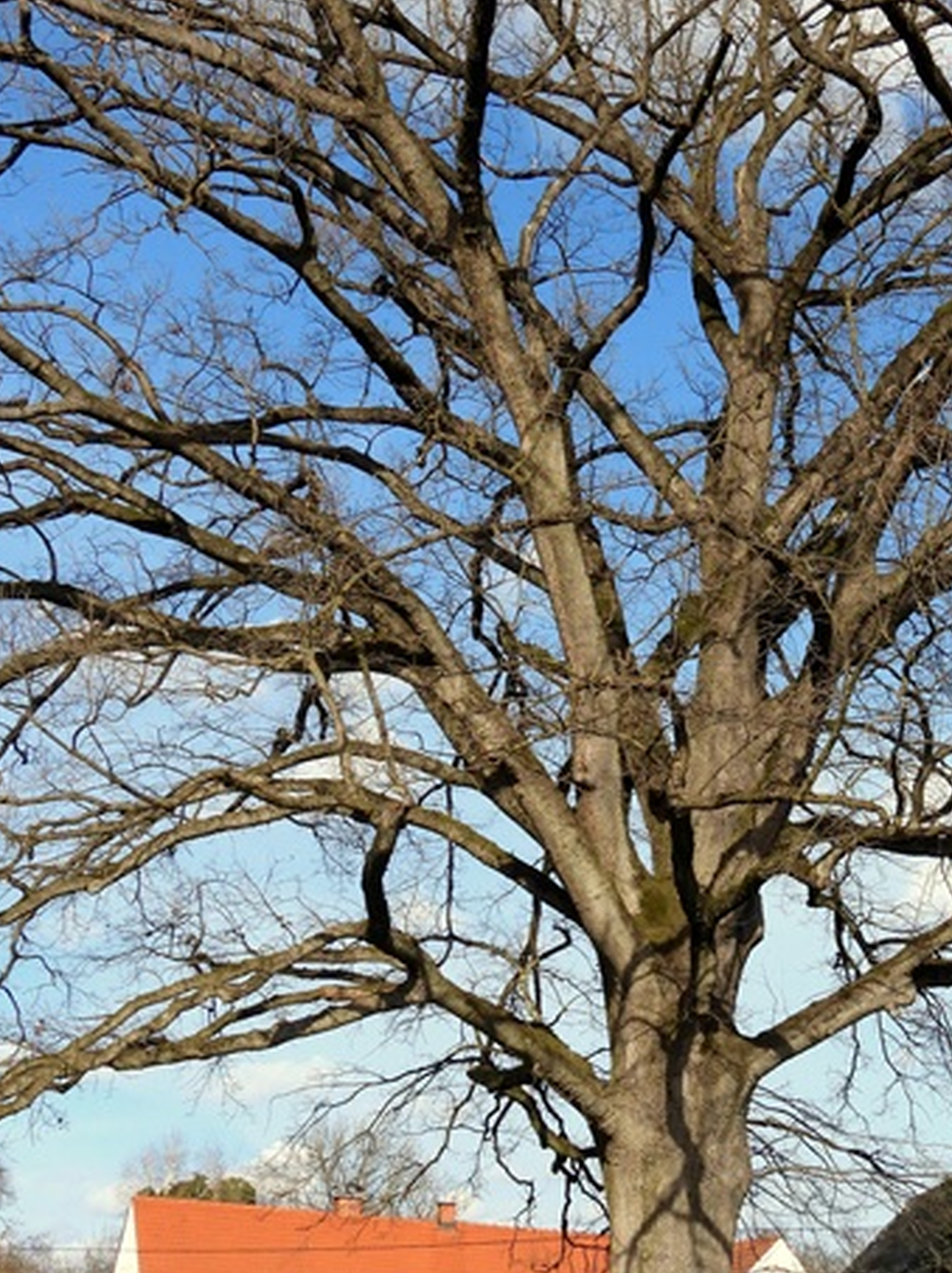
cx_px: 800
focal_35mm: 76
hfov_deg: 19.1
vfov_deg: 25.6
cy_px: 778
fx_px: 2791
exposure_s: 1/1600
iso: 100
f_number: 3.2
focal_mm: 7.7
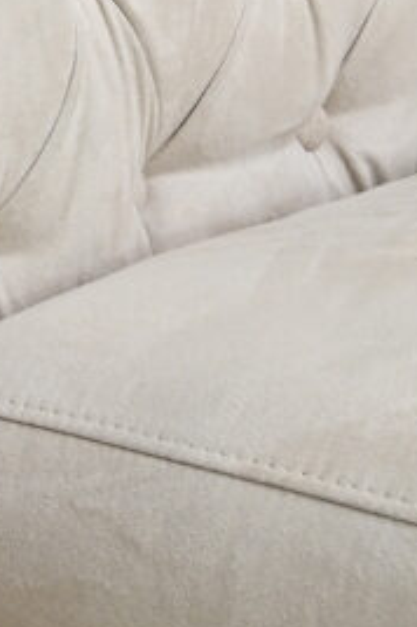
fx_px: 4738
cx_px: -920
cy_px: -894
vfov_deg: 7.1
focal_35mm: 272
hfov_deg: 4.8
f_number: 8
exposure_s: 1/5
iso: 160
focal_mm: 38
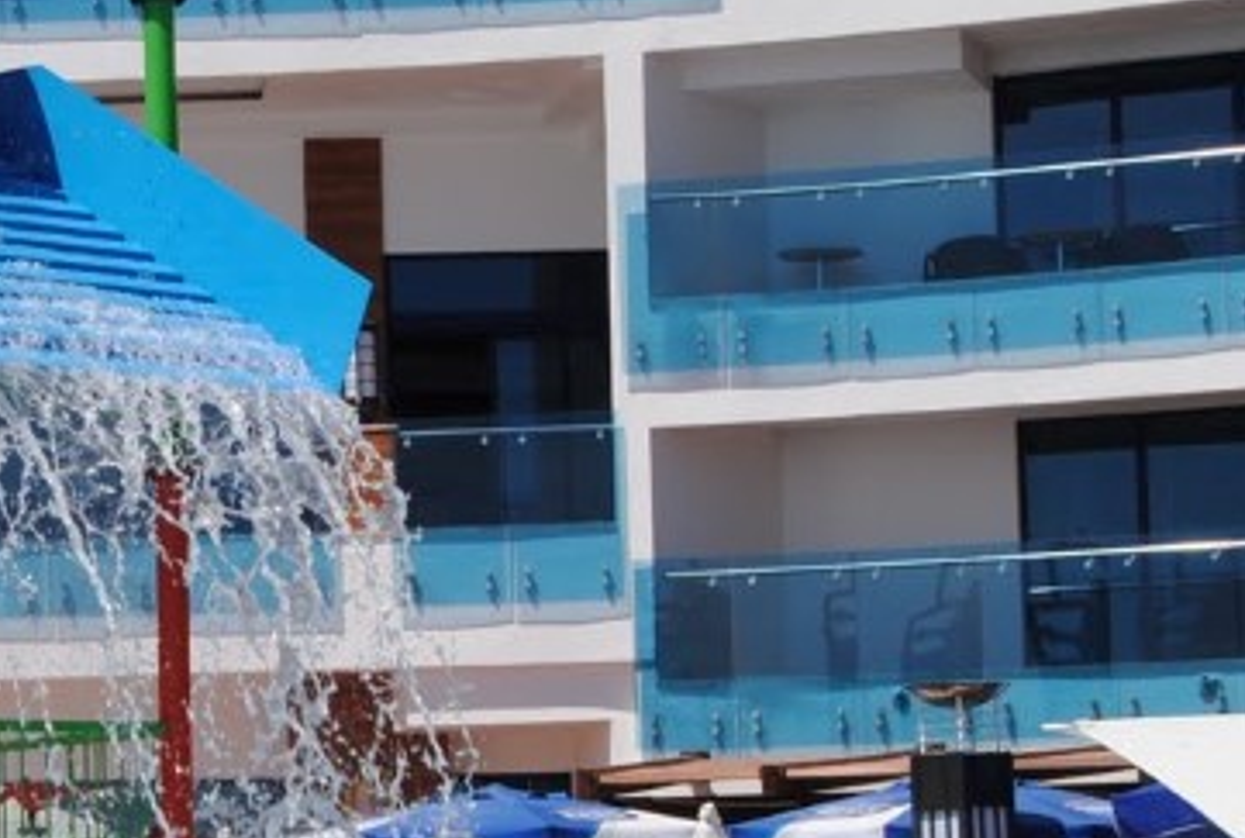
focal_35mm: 114
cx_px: 86
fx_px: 3954
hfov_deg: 17.6
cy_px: 704
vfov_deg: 12.0
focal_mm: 24
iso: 100
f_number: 9
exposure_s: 1/320
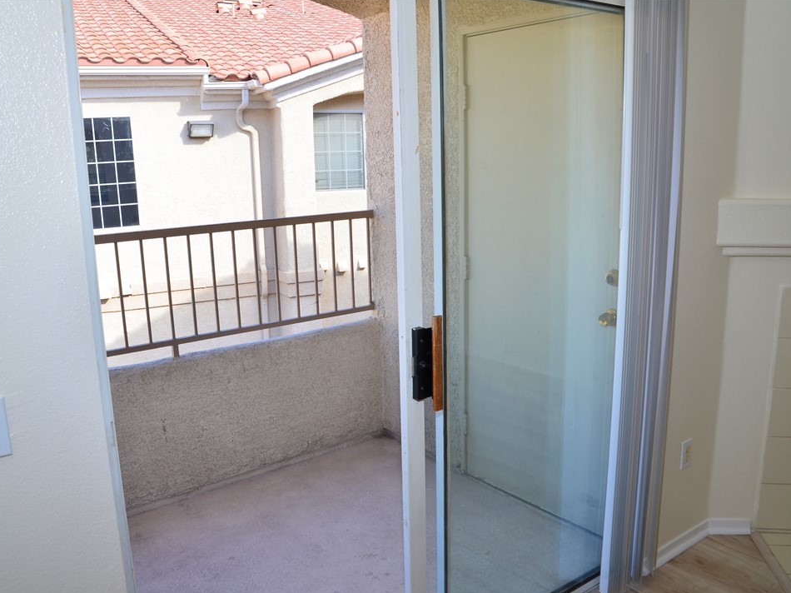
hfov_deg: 55.3
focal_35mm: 33
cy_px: 298
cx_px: 360
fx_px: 754
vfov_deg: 42.9
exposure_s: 1/100
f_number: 11
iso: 200
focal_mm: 20
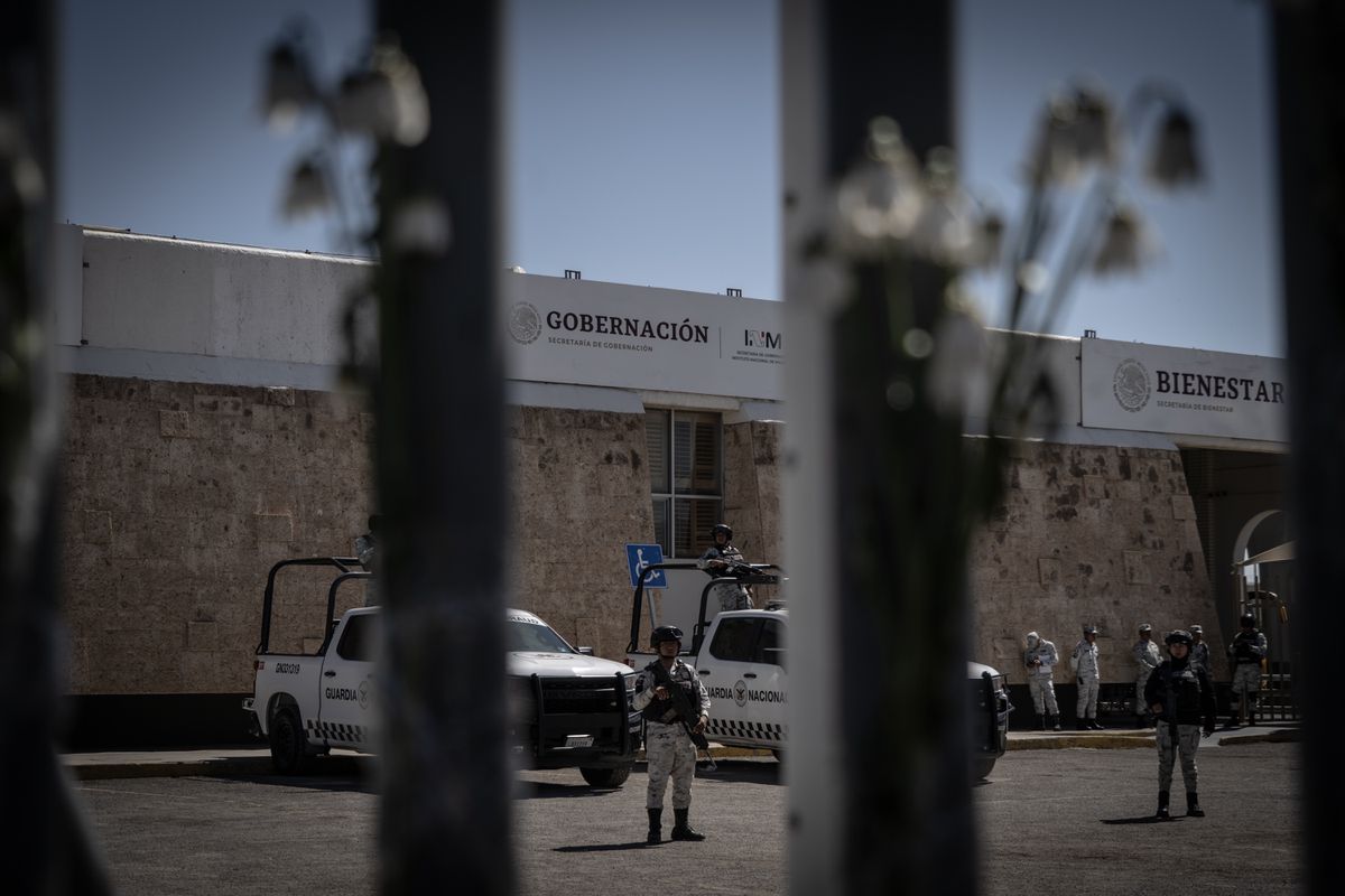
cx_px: 672
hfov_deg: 32.4
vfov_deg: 21.9
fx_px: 2316
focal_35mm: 62
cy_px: 448
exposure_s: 1/1250
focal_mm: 62
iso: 100
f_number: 5
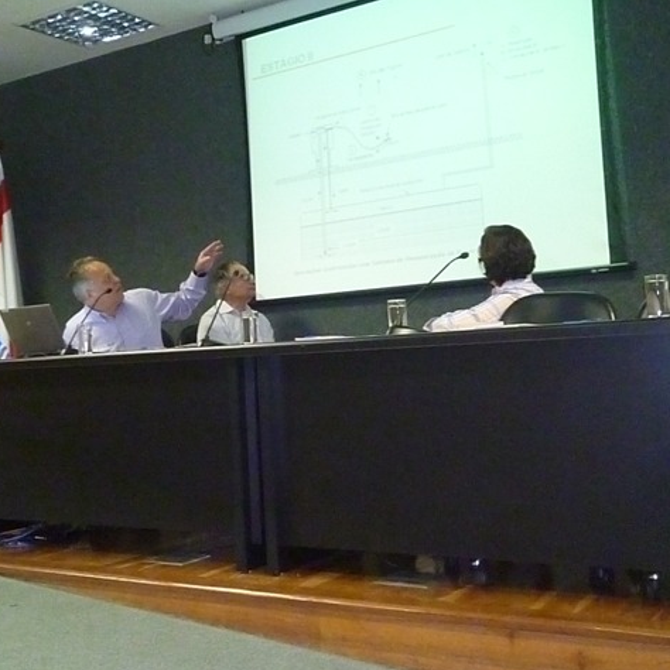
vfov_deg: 39.2
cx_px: 297
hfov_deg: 39.1
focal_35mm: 43
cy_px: 338
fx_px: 942
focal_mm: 6.4
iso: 2500
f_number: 3.5
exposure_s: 1/60
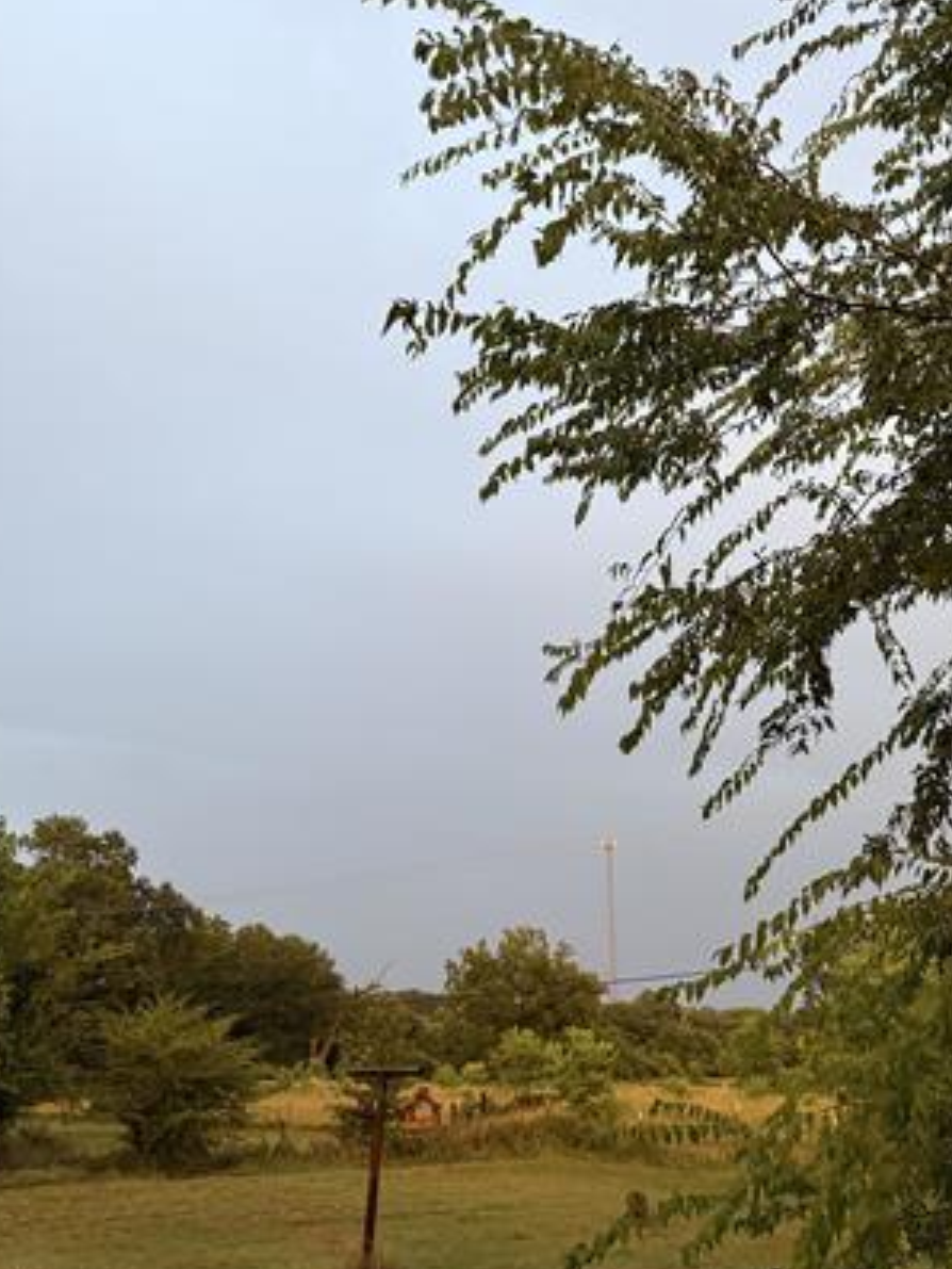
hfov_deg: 48.2
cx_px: 527
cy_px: 703
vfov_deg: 61.5
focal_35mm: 29
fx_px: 1063
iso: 640
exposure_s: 1/60
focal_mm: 6.76
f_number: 1.78
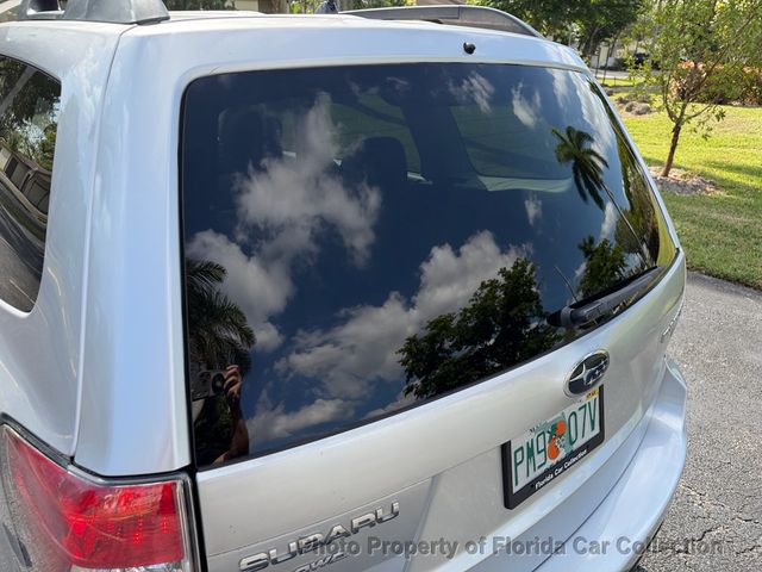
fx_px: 528
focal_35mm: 24
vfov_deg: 56.8
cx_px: 381
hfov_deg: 71.6
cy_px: 286
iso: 100
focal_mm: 6.76
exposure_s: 1/2053
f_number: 1.78
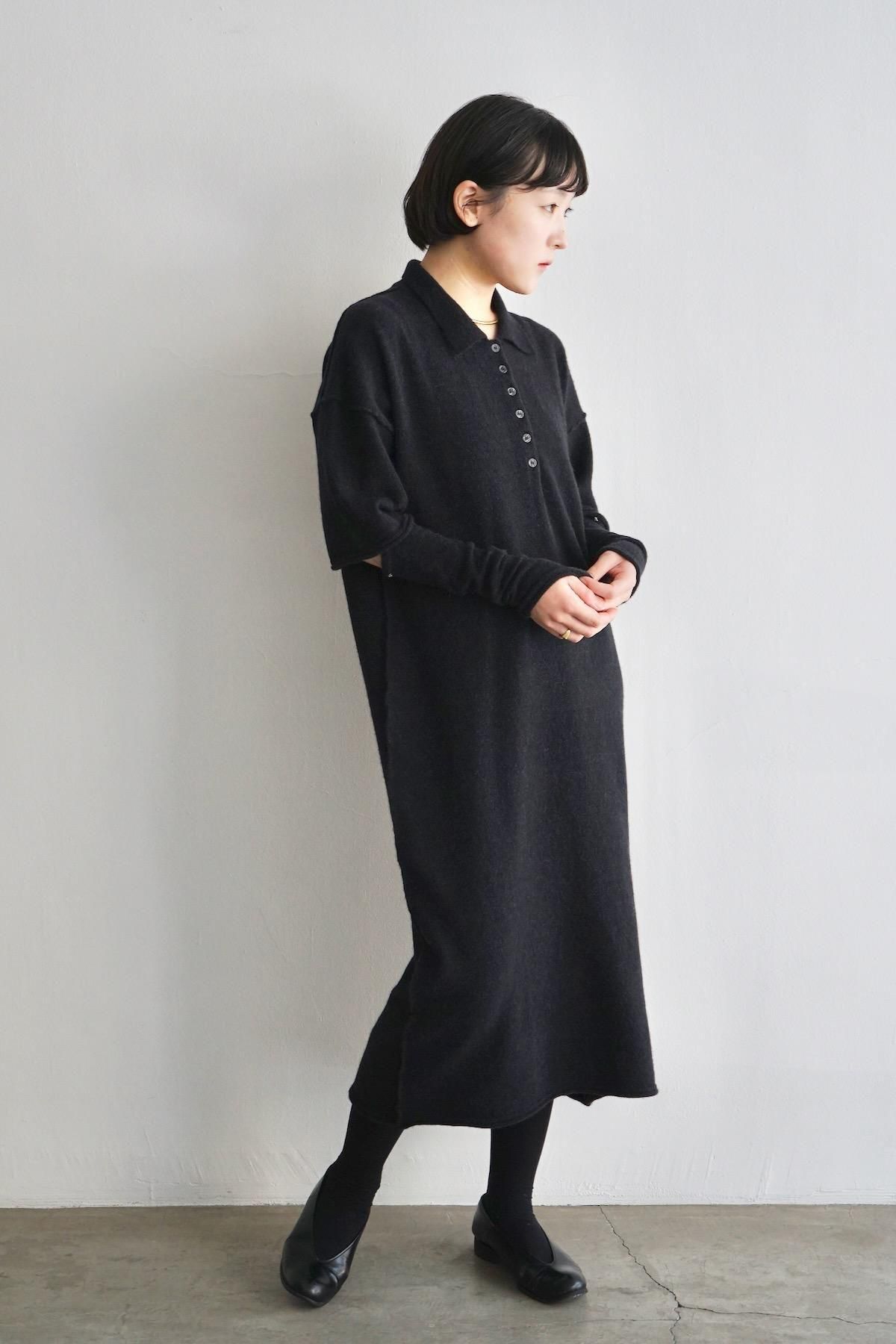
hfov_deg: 28.1
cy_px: 672
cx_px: 448
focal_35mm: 48
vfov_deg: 41.1
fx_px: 1792
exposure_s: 1/160
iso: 800
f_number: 4.5
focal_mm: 48
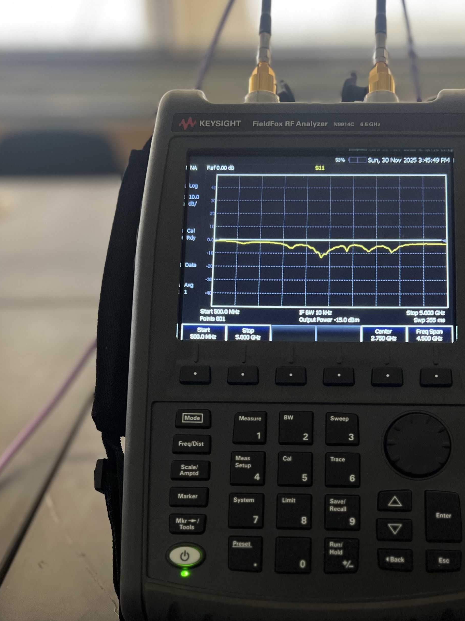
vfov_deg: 43.3
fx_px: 770
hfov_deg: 33.4
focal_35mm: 43
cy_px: 412
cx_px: 301
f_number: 1.5
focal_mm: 5.7
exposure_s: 1/73
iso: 125
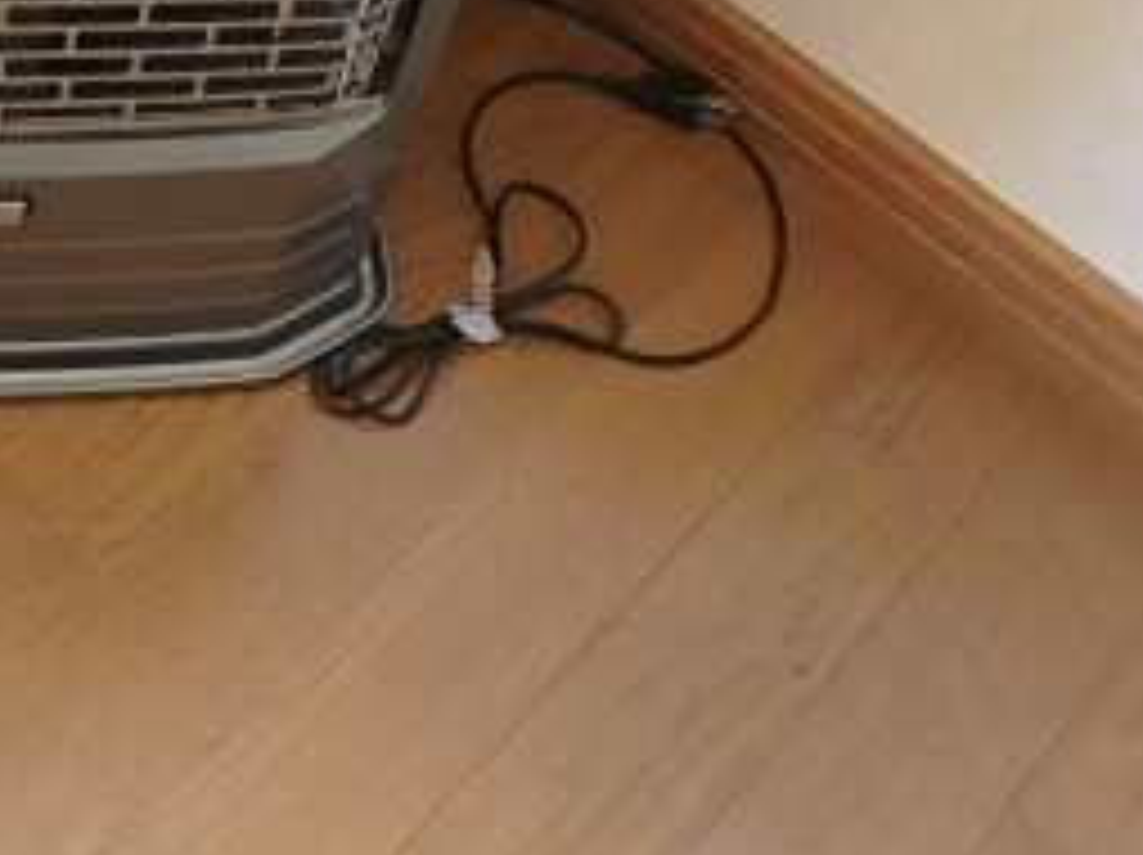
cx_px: -9
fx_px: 1748
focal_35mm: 53
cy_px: -108
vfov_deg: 25.3
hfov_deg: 33.1
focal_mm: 3.7
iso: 320
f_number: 3.5
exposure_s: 1/30
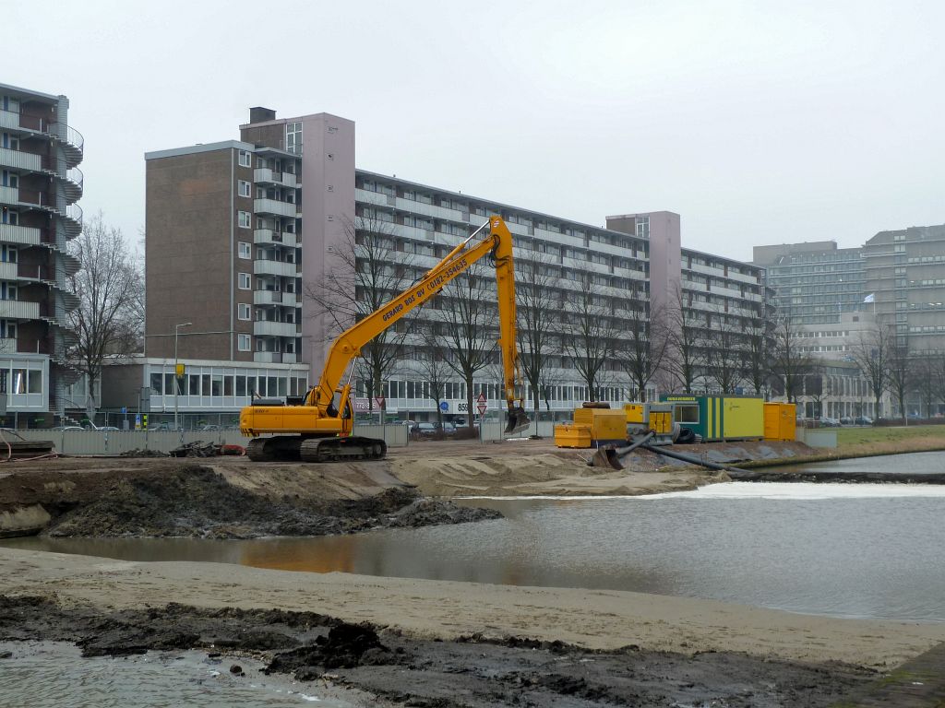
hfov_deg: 39.7
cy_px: 354
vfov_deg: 30.3
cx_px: 472
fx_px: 1310
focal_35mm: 48
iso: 80
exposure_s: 1/60
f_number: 3.8
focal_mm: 7.9
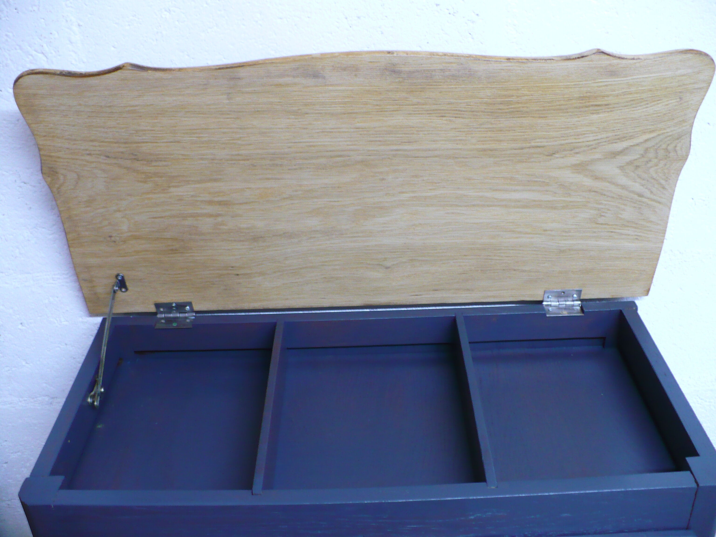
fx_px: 765
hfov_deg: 50.1
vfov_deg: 38.7
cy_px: 268
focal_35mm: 37
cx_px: 358
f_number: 2.8
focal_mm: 6.1
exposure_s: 1/15
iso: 200
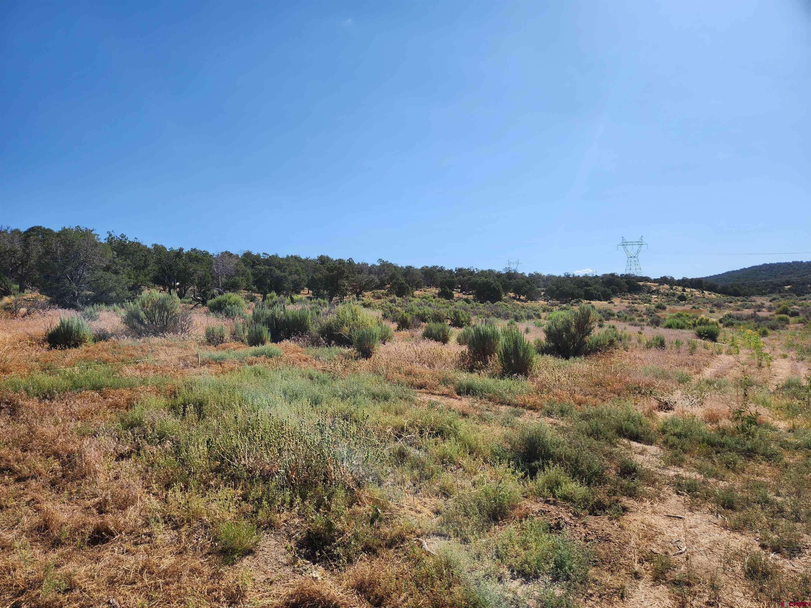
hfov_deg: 73.9
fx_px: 539
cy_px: 304
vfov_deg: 58.9
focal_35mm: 23
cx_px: 406
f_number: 1.8
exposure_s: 1/2635
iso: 20
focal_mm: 5.4
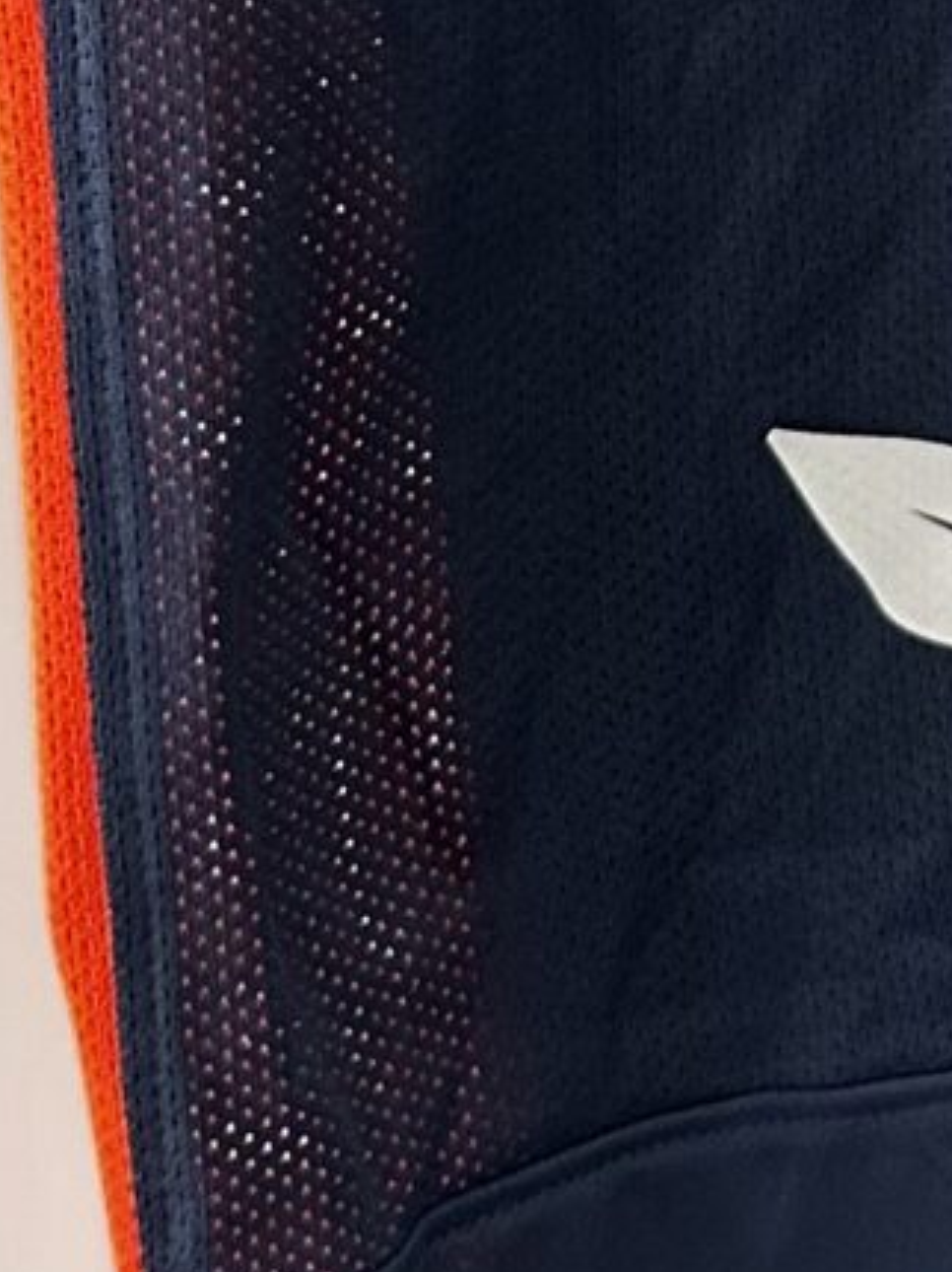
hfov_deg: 9.6
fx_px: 5249
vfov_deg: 13.0
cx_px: 1960
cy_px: -722
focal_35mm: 143
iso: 200
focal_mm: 6.86
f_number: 1.78
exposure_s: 1/121
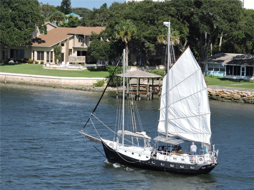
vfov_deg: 8.7
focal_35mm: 170
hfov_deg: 11.6
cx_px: 127
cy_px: 95
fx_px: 1247
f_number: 5.2
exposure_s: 1/640
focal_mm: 30.5
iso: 100
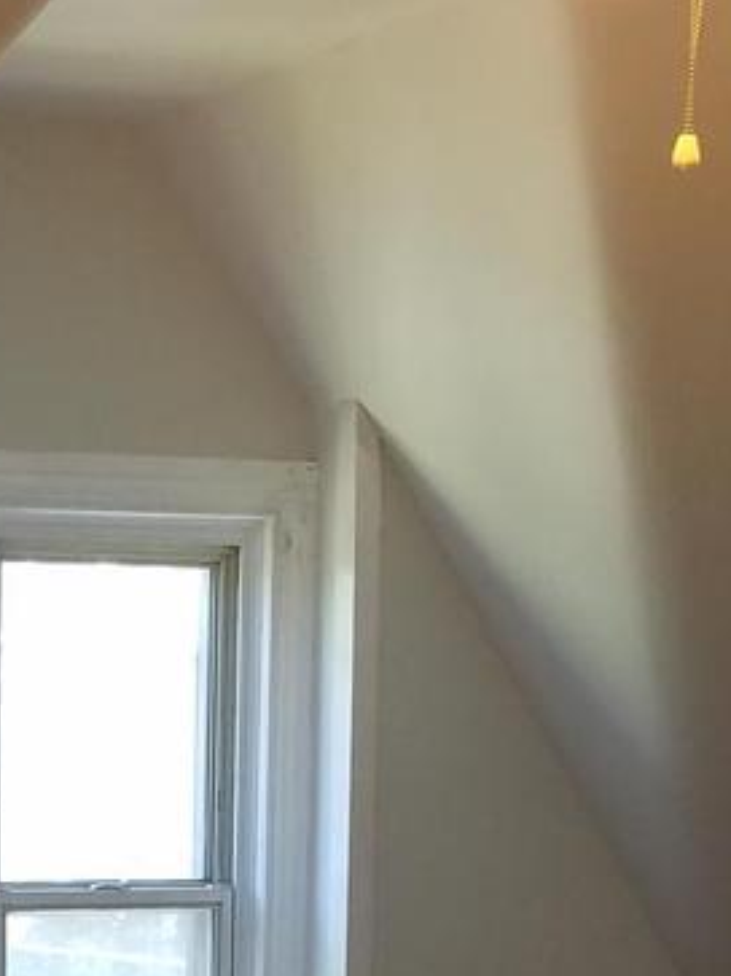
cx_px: 48
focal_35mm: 110
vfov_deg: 17.4
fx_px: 3099
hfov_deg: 13.3
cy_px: 1027
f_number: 1.7
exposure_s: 1/60
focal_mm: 4.2
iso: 100
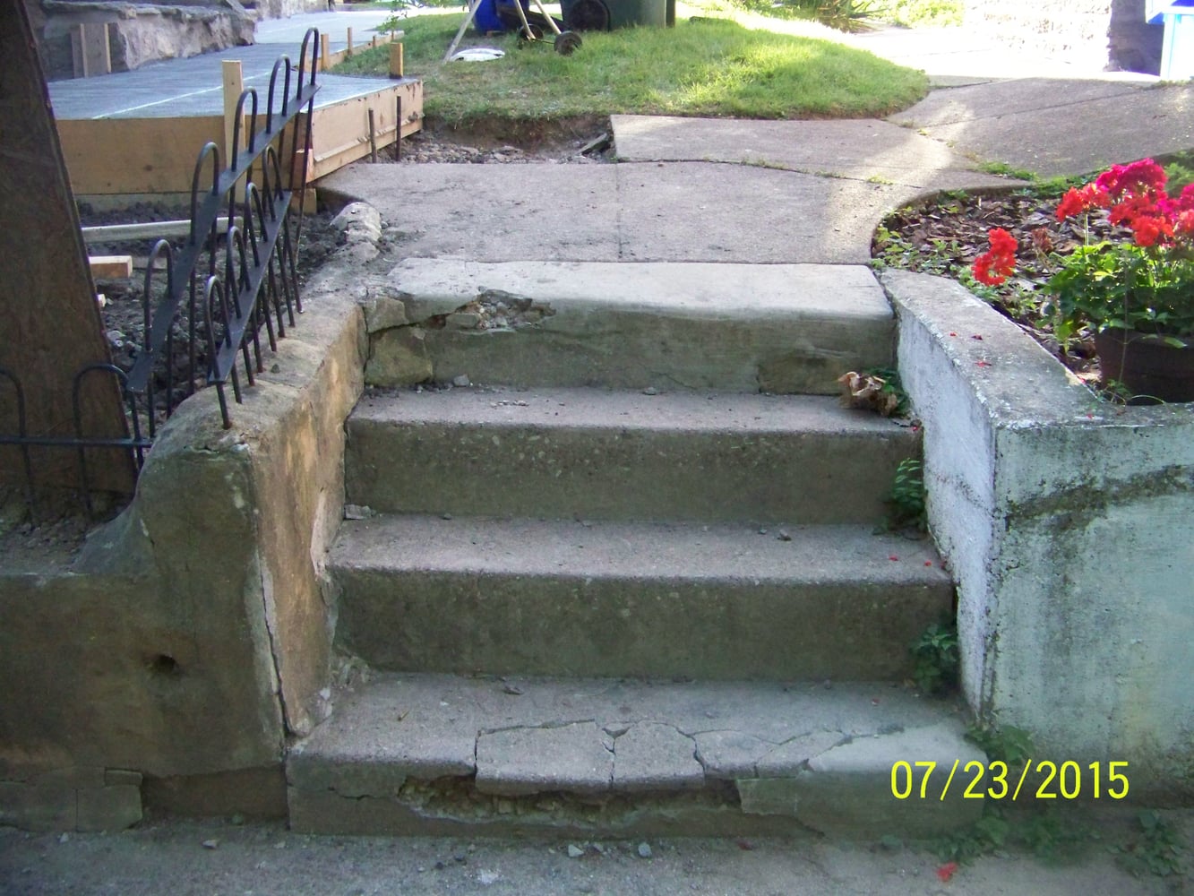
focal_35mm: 36
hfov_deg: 51.4
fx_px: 1242
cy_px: 448
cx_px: 597
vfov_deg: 39.7
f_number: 2.8
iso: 500
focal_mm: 5.85
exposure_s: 1/500
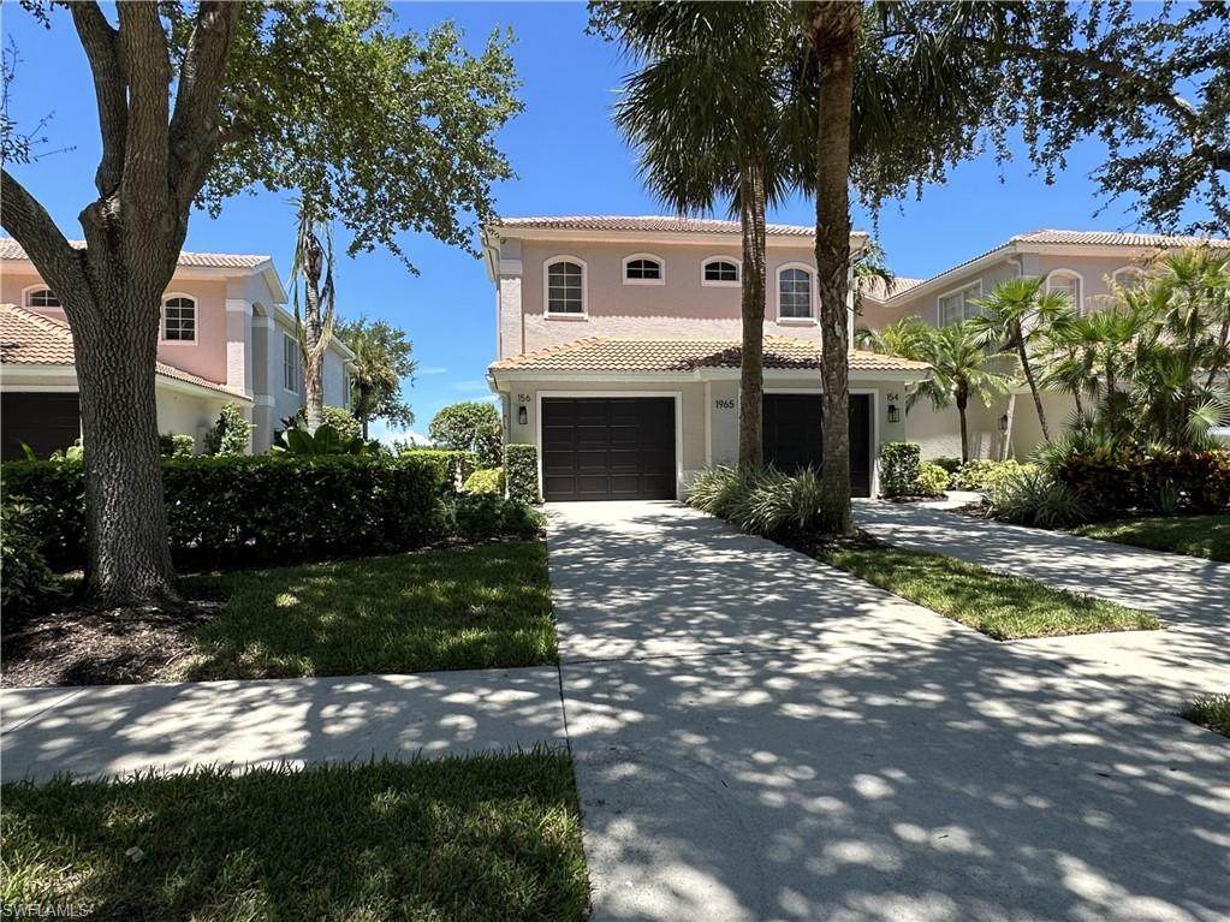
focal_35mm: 18
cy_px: 461
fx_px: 640
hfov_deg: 87.8
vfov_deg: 71.6
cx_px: 615
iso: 40
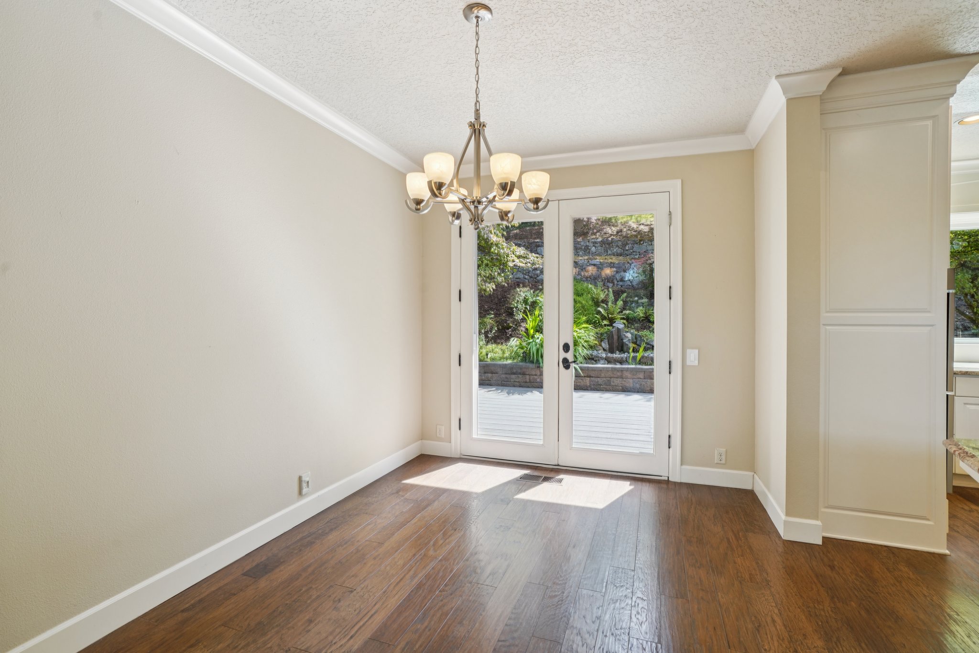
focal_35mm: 16
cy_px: 326
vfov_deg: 73.7
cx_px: 490
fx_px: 435
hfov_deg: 96.7
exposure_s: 1/100
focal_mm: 16
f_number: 8
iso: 400
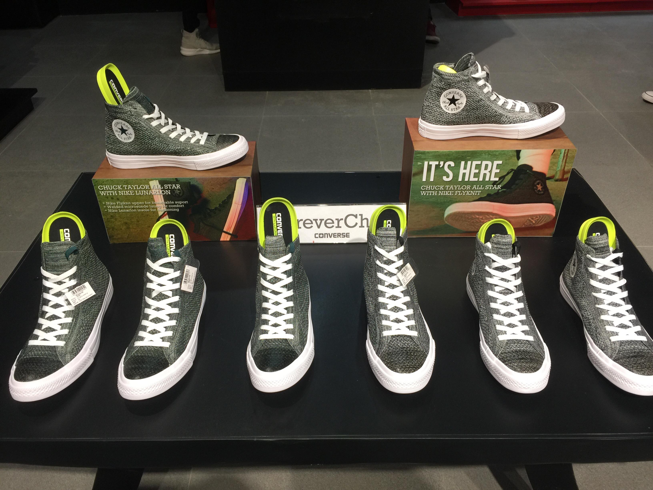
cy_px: 245
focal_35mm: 29
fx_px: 547
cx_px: 326
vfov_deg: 48.2
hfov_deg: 61.7
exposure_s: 1/30
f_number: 2.2
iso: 32
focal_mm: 4.15
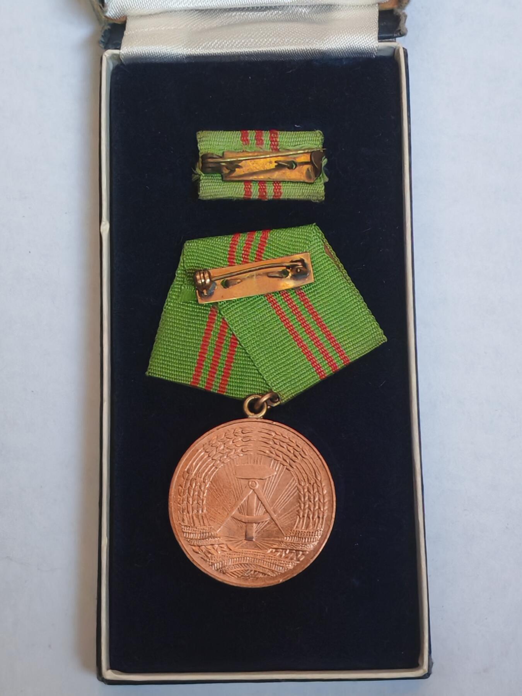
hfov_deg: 21.6
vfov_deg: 28.6
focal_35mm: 68
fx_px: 1367
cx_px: 261
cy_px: 348
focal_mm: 5.52
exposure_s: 1/50
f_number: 1.95
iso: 1000
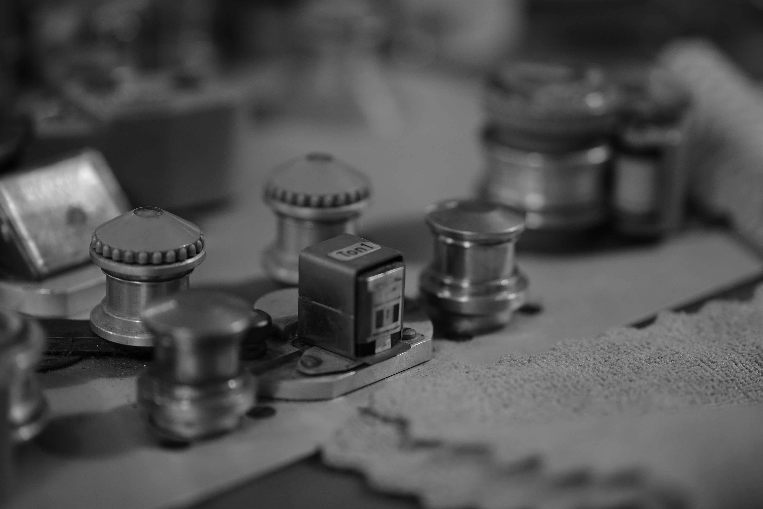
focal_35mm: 127
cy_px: 254
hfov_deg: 16.1
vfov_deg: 10.8
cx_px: 382
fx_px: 2692
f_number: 1.8
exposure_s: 1/160
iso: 800
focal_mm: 85
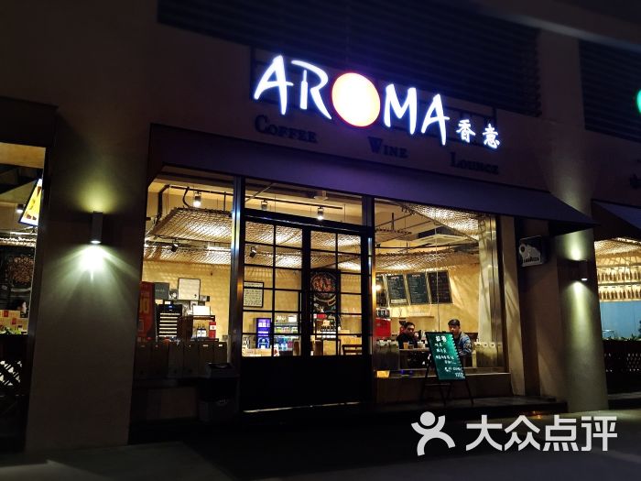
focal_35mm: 29
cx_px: 320
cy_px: 240
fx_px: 537
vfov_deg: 48.2
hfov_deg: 61.7
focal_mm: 4.15
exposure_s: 1/20
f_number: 2.2
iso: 250
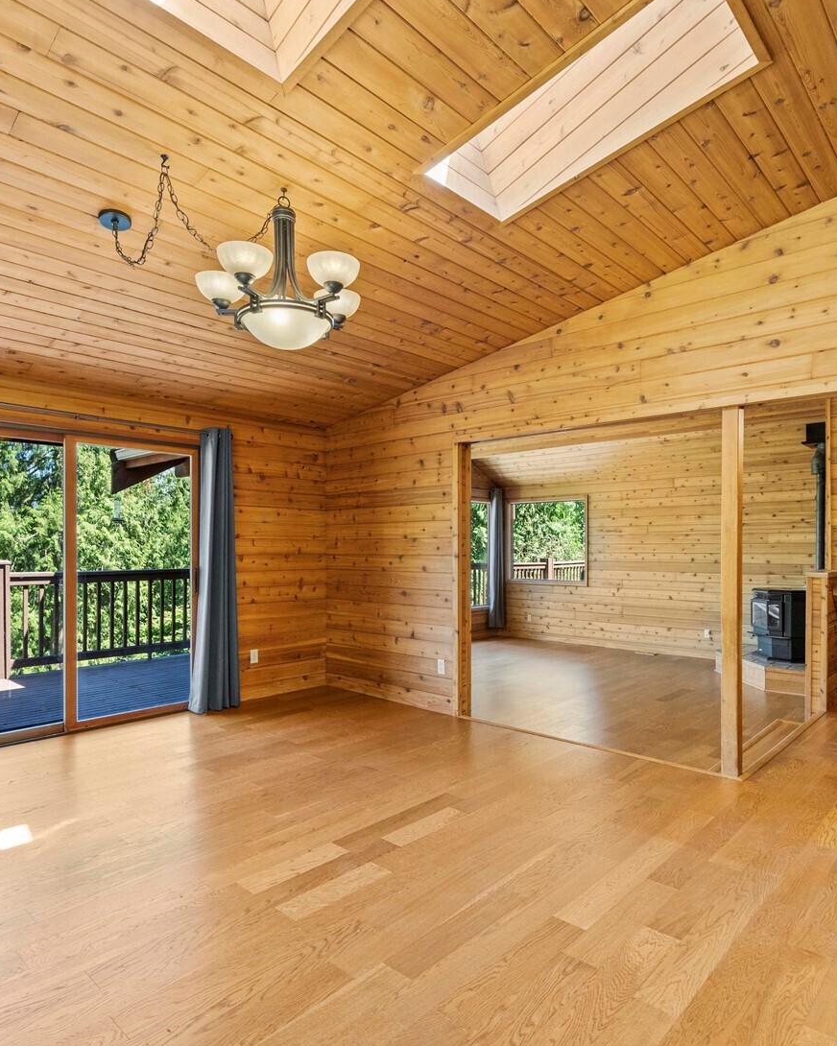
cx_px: 450
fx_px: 588
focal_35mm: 19
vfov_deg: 83.3
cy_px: 530
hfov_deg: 70.7
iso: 1000
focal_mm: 13
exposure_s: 1/15
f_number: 6.7
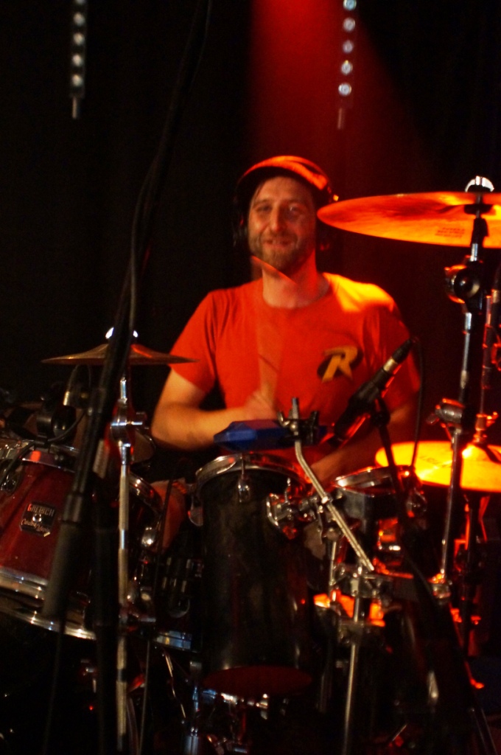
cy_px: 378
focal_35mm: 42
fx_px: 879
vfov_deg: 46.5
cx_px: 250
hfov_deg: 31.8
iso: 3200
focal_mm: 28
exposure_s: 1/30
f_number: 3.5
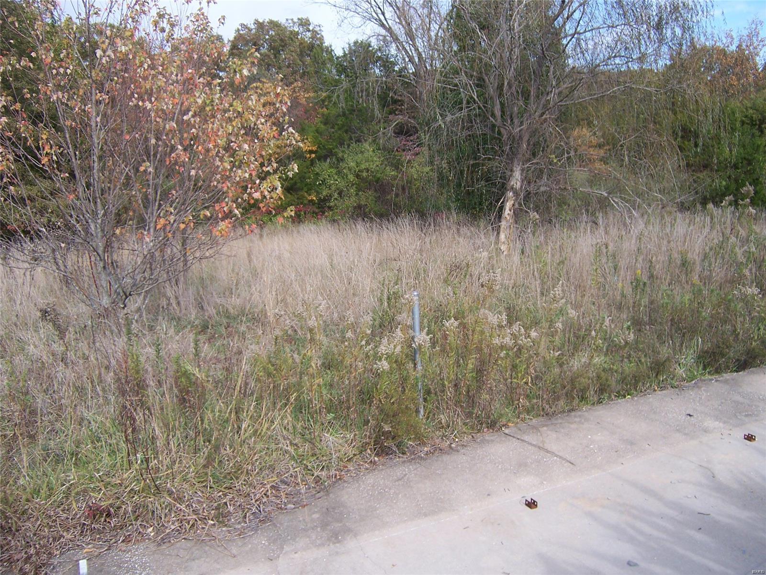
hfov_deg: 55.4
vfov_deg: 42.9
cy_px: 288
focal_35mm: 33
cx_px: 383
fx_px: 730
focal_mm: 5.5
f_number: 3.4
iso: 80
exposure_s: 1/500
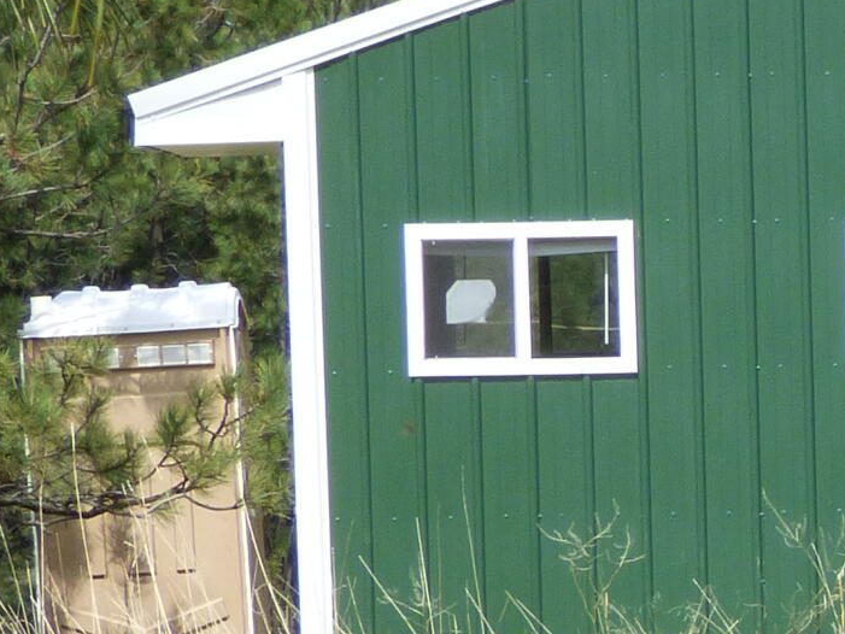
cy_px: 688
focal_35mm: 475
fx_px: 11597
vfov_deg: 3.1
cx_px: 1735
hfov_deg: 4.1
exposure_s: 1/320
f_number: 4.9
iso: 100
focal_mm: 18.28
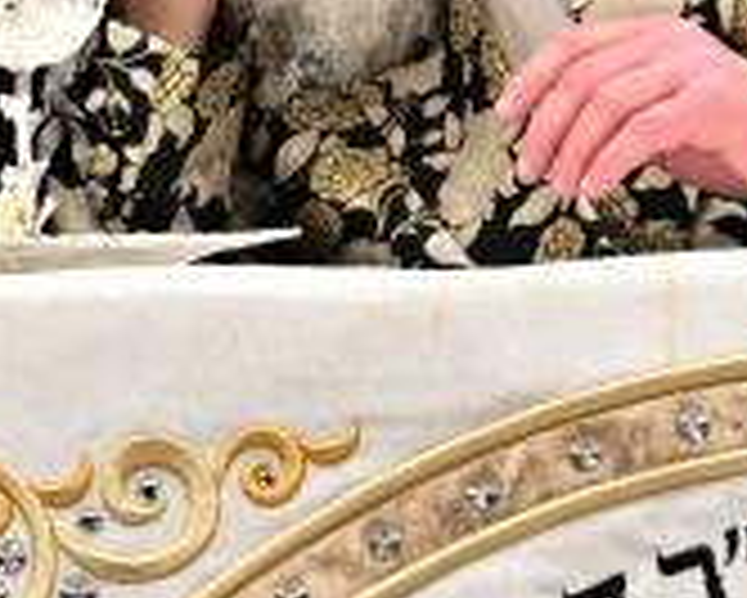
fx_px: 38425
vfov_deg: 0.9
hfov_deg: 1.1
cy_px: -450
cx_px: 22
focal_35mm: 1737
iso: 200
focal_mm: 200
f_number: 2.8
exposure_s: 1/250
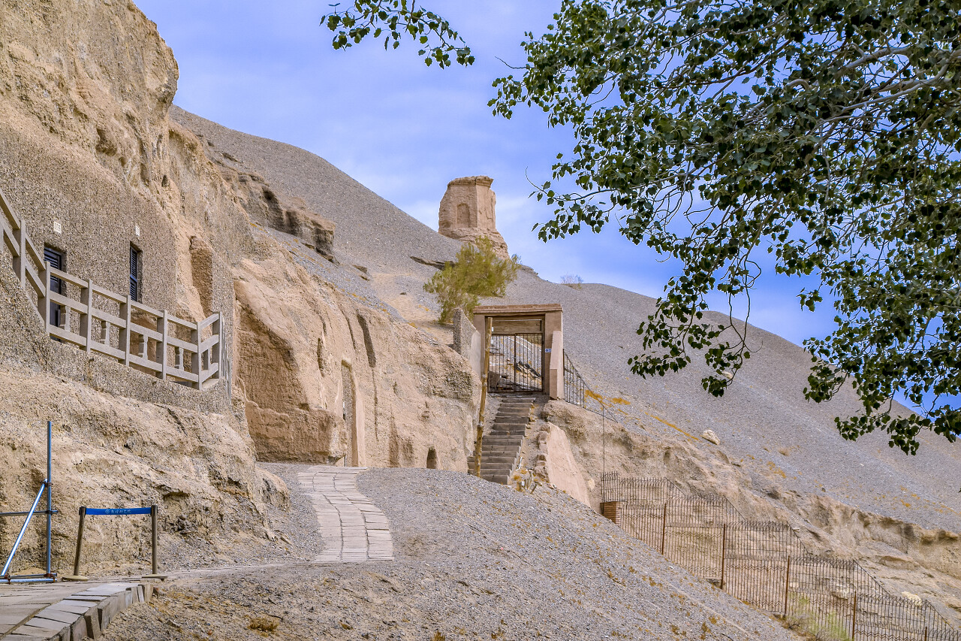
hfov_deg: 18.2
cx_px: 480
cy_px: 320
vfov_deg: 12.2
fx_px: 3003
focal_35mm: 112
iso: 200
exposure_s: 1/400
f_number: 10
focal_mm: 75
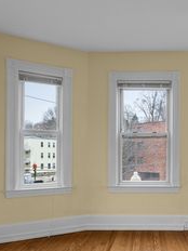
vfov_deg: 61.0
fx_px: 210
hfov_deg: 46.3
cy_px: 153
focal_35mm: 29
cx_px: 144
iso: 1600
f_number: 11
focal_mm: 14
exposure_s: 1/10
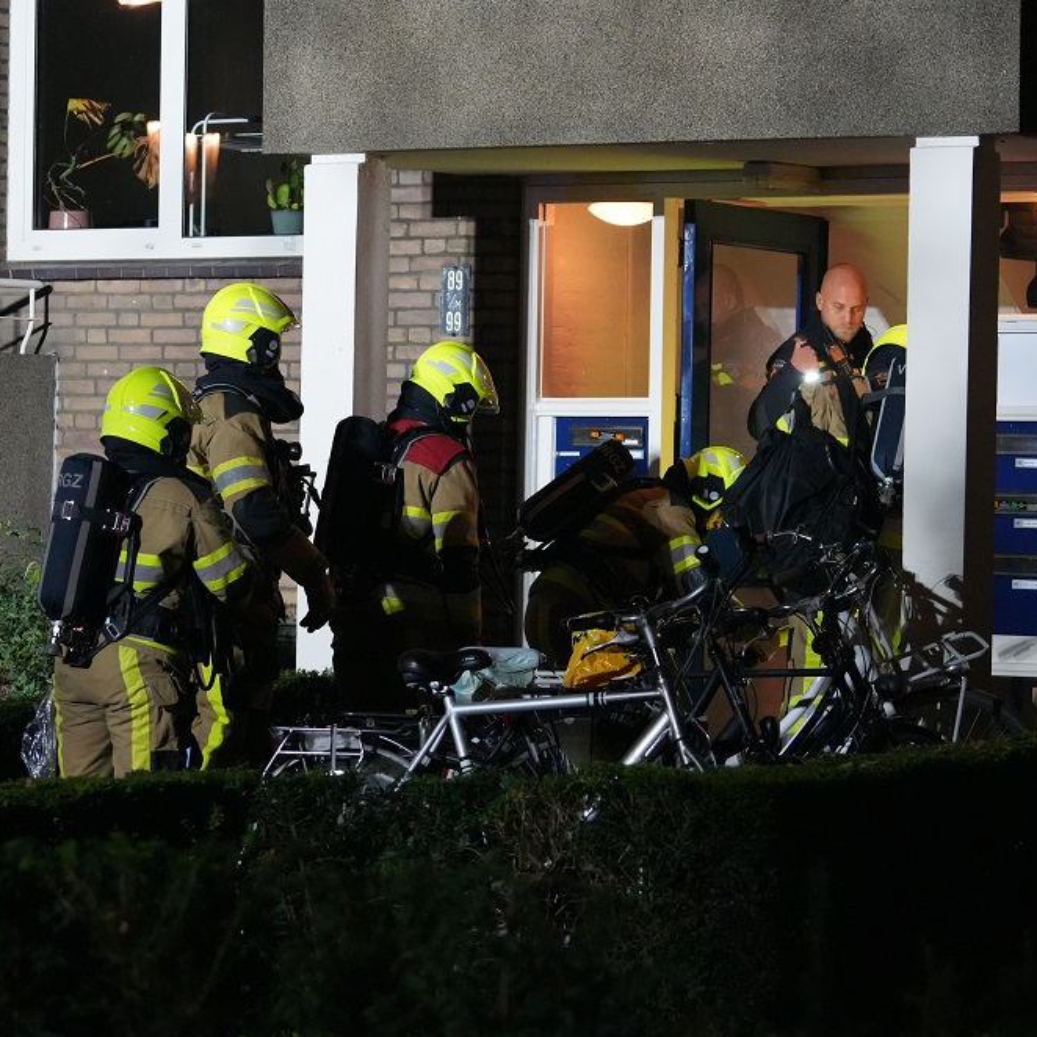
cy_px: 520
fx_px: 4609
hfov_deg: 12.8
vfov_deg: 12.8
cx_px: 500
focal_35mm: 136
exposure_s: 1/160
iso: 12800
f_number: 4
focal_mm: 106
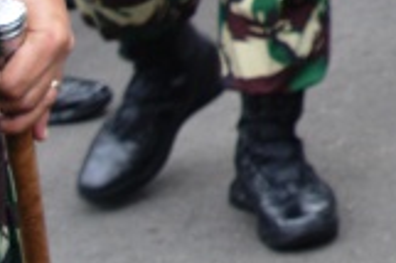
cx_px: 1257
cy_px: -559
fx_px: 2200
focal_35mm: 200
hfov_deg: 8.4
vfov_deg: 6.2
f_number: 5.6
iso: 100
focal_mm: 21
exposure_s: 1/100
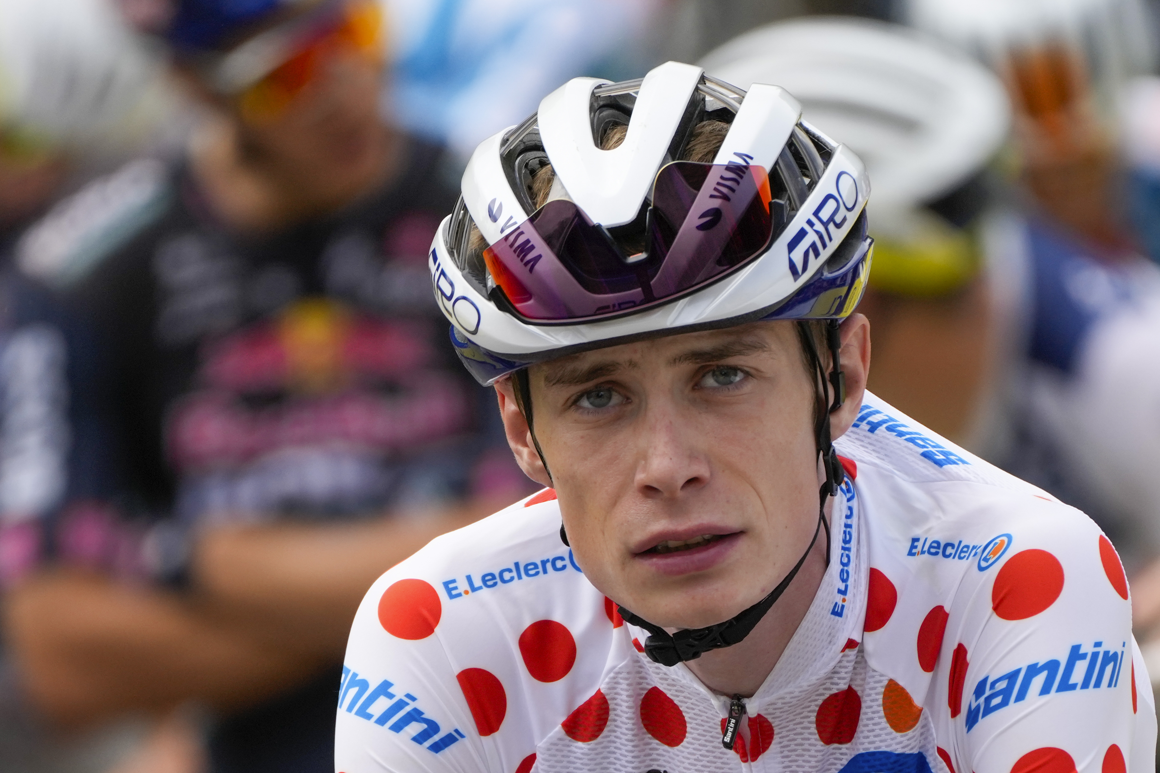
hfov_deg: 4.9
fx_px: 13565
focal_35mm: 421
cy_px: 400
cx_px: 573
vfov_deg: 3.3
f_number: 5.6
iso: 400
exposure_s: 1/1600
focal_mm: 400
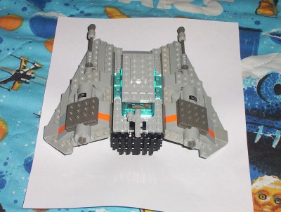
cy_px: 106
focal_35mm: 100
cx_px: 140
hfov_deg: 19.6
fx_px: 814
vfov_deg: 14.9
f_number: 4.07
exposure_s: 1/108
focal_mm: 13.24
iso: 140
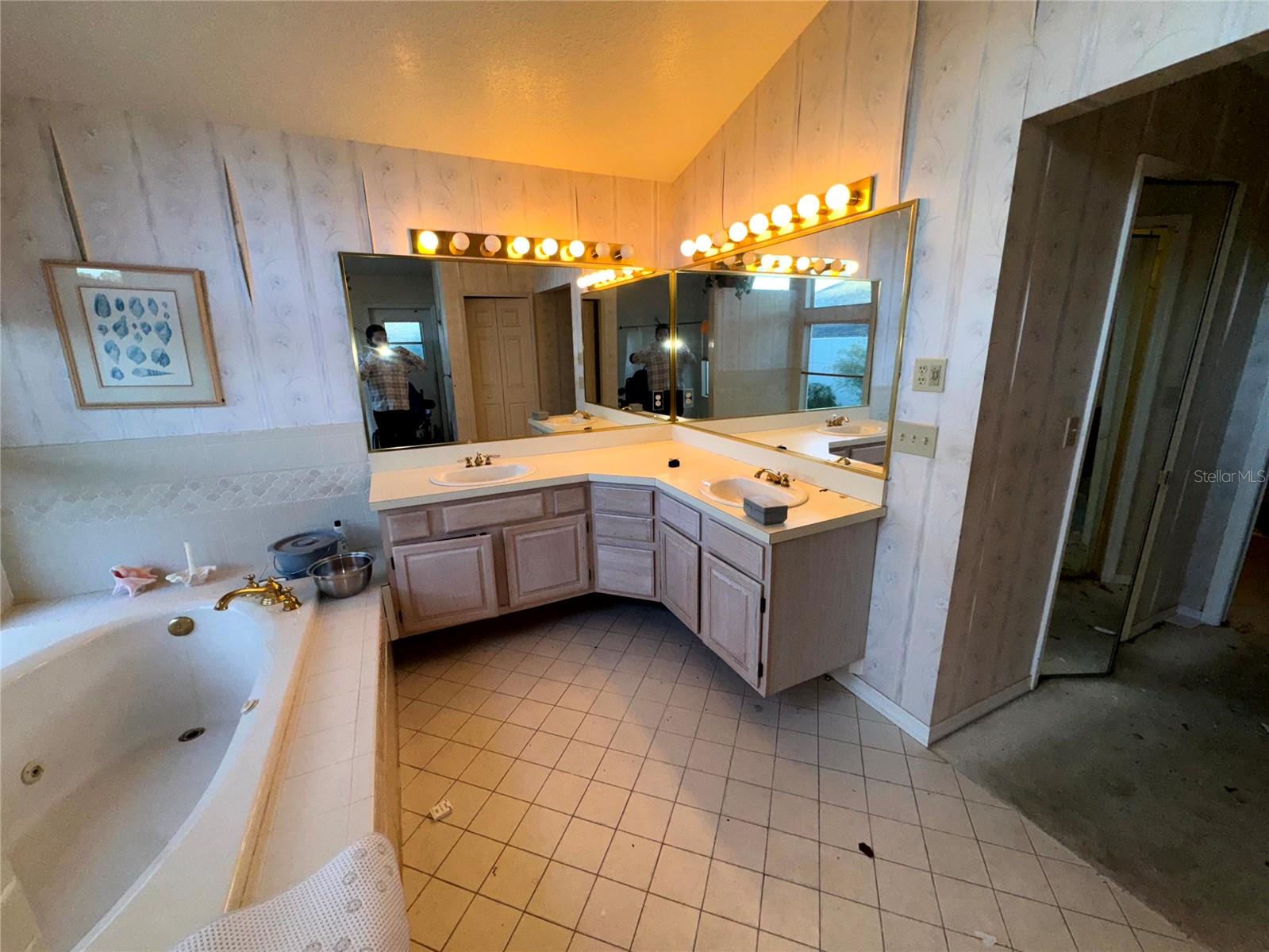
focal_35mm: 14
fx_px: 513
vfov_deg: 85.7
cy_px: 476
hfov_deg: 102.1
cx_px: 634
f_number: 2.2
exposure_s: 1/122
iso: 80
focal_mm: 2.22
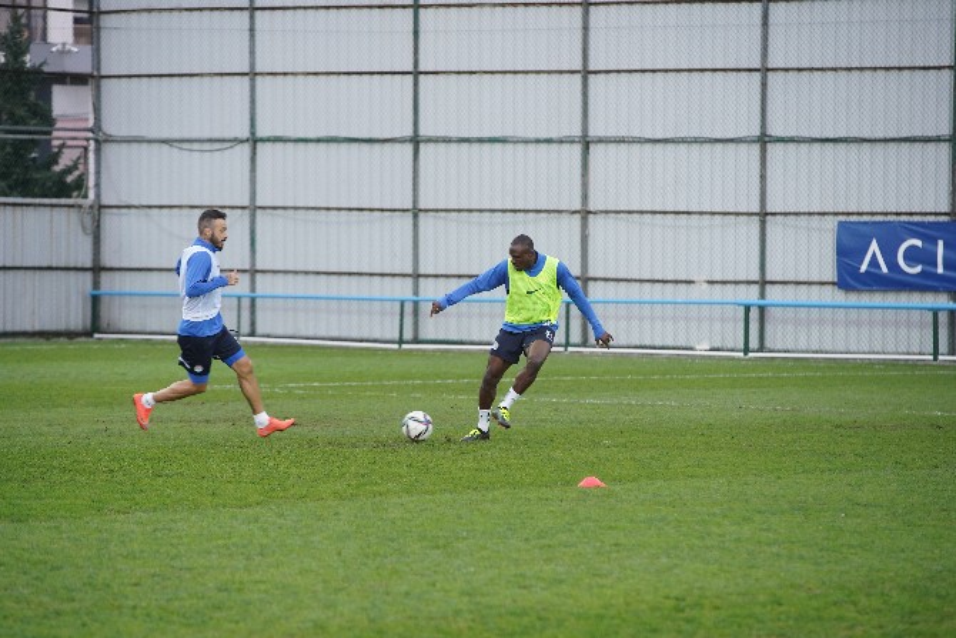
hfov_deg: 10.3
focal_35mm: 200
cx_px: 478
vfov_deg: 6.9
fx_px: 5312
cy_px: 319
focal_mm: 200
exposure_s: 1/320
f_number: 4.5
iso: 2000
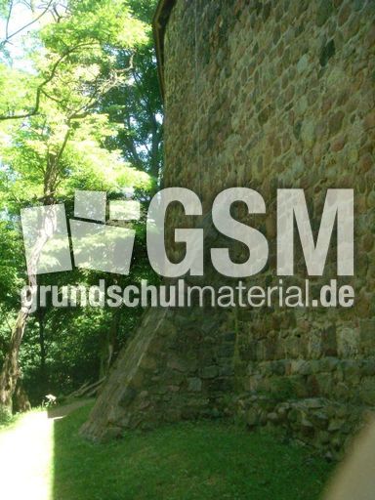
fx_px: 549
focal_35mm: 38
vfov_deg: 49.0
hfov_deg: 37.7
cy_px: 250
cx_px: 188
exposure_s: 1/172
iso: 400
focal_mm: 6.4
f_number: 5.7
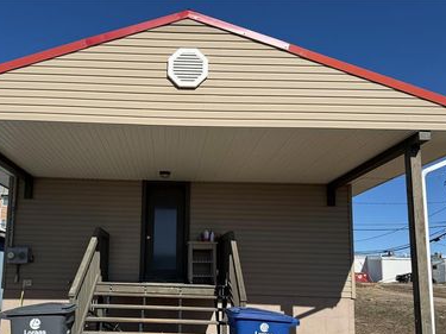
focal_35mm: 32
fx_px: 412
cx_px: 169
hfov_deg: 56.2
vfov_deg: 43.6
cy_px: 219
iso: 80
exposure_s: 1/6173
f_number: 1.78
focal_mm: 6.76
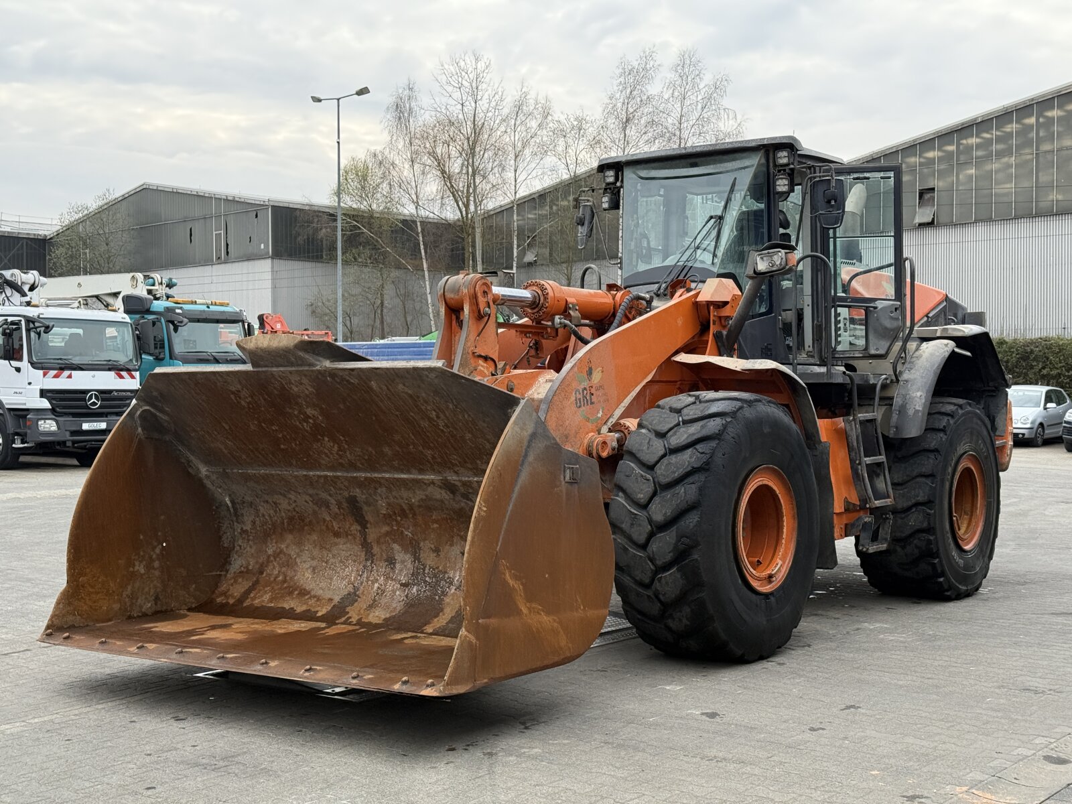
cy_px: 402
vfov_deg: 30.3
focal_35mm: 48
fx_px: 1486
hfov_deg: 39.7
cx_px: 536
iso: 100
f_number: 1.78
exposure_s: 1/1678
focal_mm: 6.76
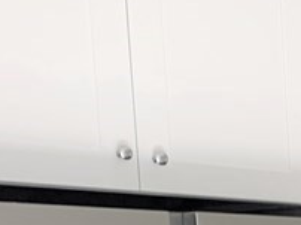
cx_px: 735
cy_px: 432
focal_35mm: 132
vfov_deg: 10.4
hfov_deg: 11.9
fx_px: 1146
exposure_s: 1/124
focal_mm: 4.25
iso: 25
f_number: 1.8
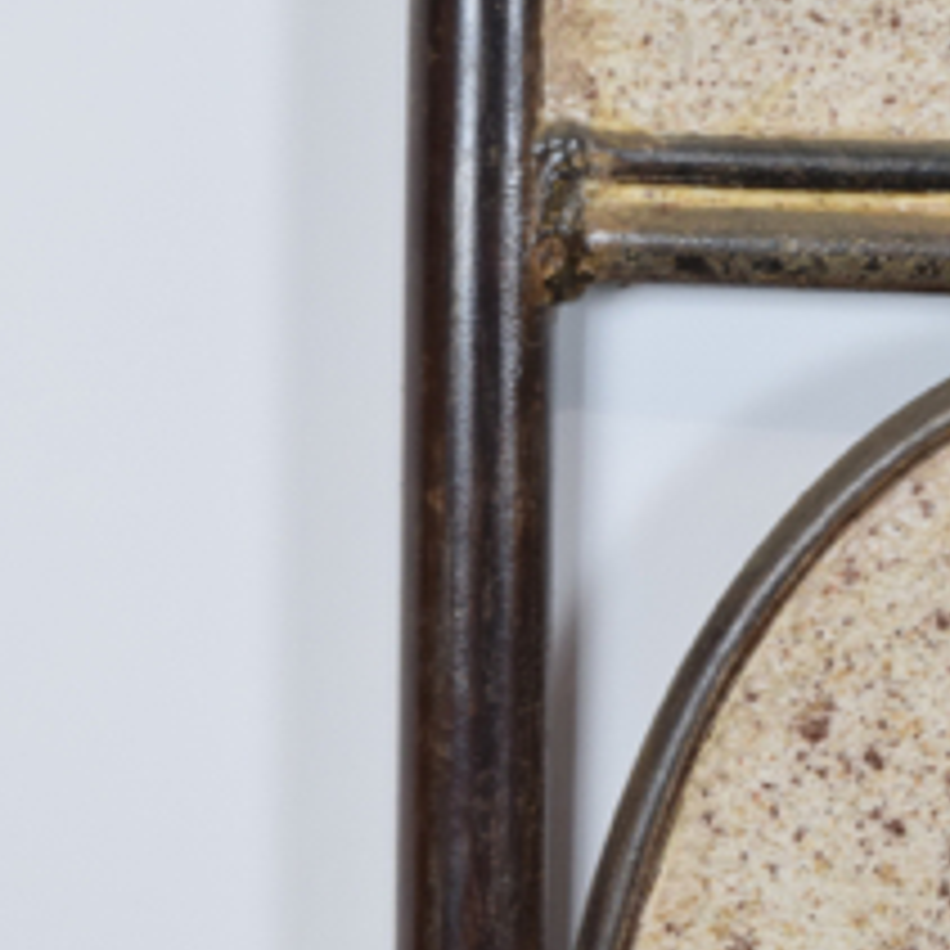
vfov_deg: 8.2
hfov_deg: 8.2
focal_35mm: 212
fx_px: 6591
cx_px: 495
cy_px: 308
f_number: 6.3
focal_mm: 55
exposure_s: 1/125
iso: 800
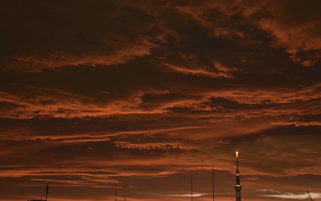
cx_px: 173
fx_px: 499
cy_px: 109
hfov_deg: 35.7
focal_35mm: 57
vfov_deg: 22.7
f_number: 11
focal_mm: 48
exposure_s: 2
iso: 500
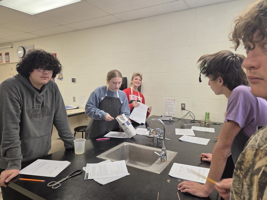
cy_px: 100
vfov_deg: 58.9
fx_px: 177
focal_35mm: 23
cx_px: 134
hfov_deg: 73.9
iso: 50
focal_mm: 5.4
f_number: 1.8
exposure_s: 1/63
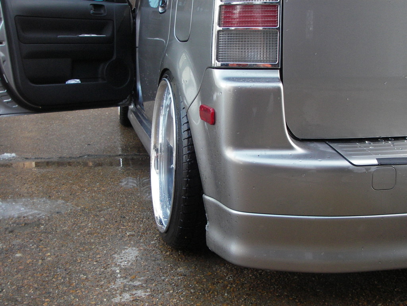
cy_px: 153
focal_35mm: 38
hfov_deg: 49.0
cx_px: 204
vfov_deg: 37.7
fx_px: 447
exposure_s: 1/20
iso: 100
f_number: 3.3
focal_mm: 6.3
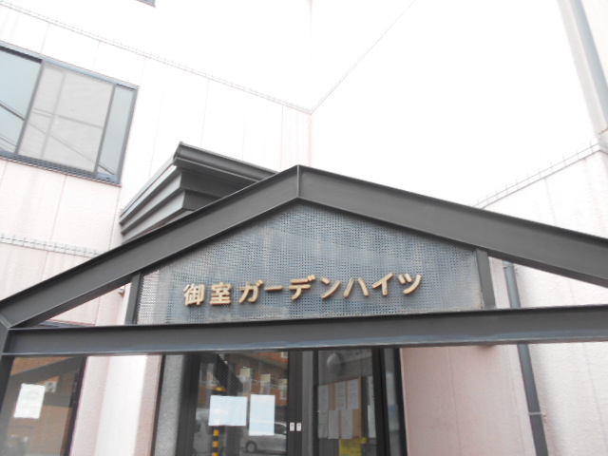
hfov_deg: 67.3
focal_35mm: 26
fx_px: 457
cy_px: 228
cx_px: 304
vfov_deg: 53.1
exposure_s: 1/30
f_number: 3.2
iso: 200
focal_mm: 4.6
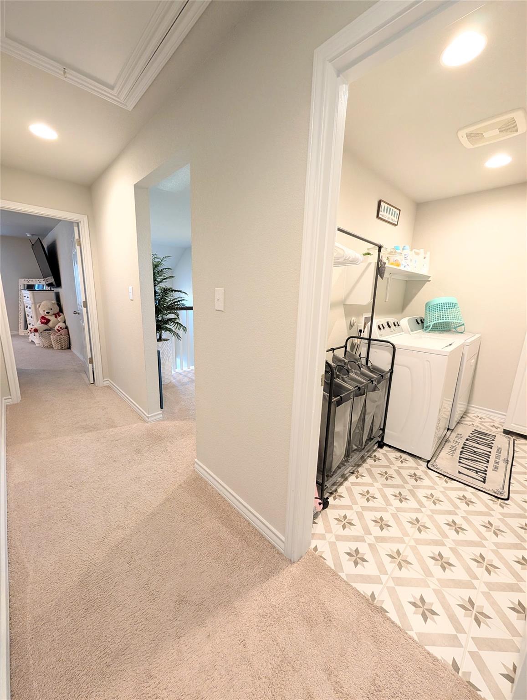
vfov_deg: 110.4
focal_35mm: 12
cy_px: 350
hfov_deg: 94.7
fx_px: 243
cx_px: 264
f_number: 1.7
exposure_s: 1/40
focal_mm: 2.02
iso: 163
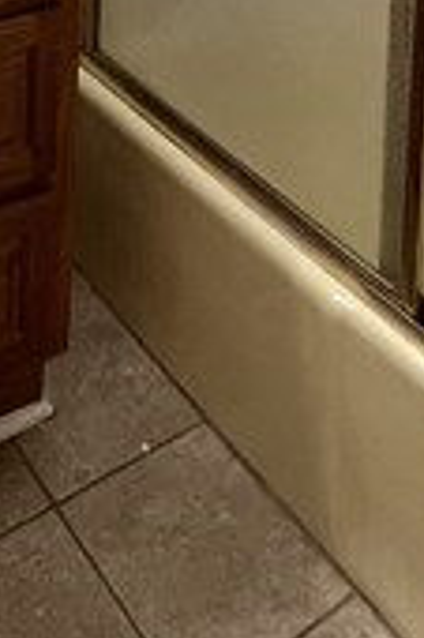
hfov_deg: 22.1
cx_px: 116
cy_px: -469
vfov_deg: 22.2
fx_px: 1080
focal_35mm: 61
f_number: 1.8
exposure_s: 1/120
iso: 80
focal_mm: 1.57
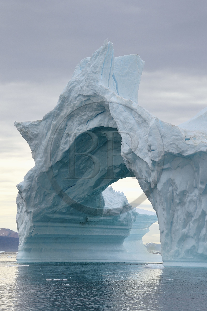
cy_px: 156
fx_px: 1035
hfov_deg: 11.4
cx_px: 104
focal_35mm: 120
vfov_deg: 17.1
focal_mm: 120
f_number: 9
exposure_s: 1/640
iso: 400
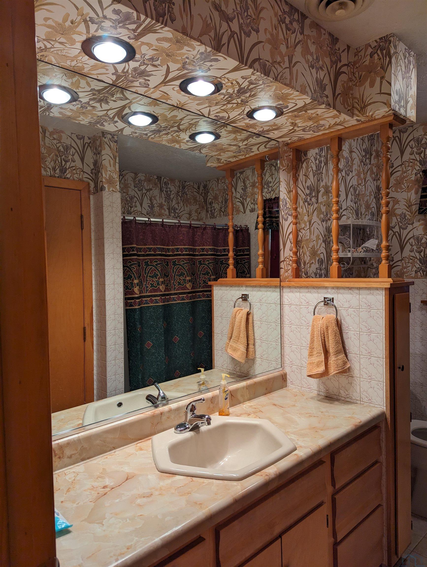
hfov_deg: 56.9
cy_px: 284
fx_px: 394
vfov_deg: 71.5
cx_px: 214
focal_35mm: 24
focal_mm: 6.81
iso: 62
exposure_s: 1/60
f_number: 1.85
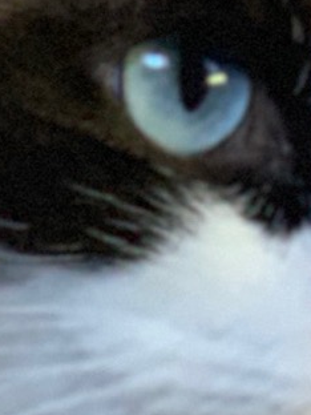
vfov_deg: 5.9
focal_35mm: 333
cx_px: 217
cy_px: 535
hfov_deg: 4.5
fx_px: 3989
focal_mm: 6
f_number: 2.4
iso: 400
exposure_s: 1/60
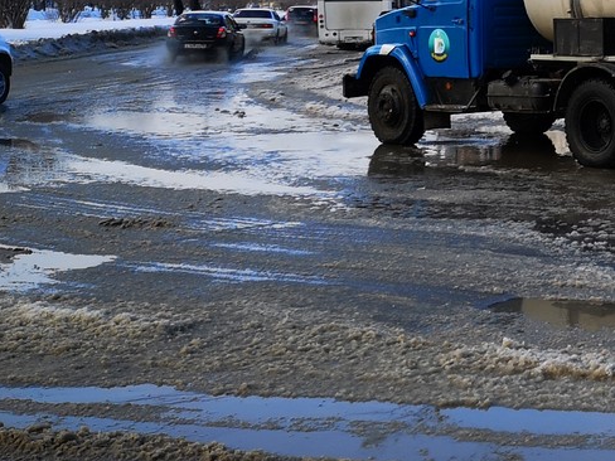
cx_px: 900
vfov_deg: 17.4
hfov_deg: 20.5
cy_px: 22
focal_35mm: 83
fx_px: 1475
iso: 50
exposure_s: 1/697
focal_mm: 3.95
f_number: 1.8
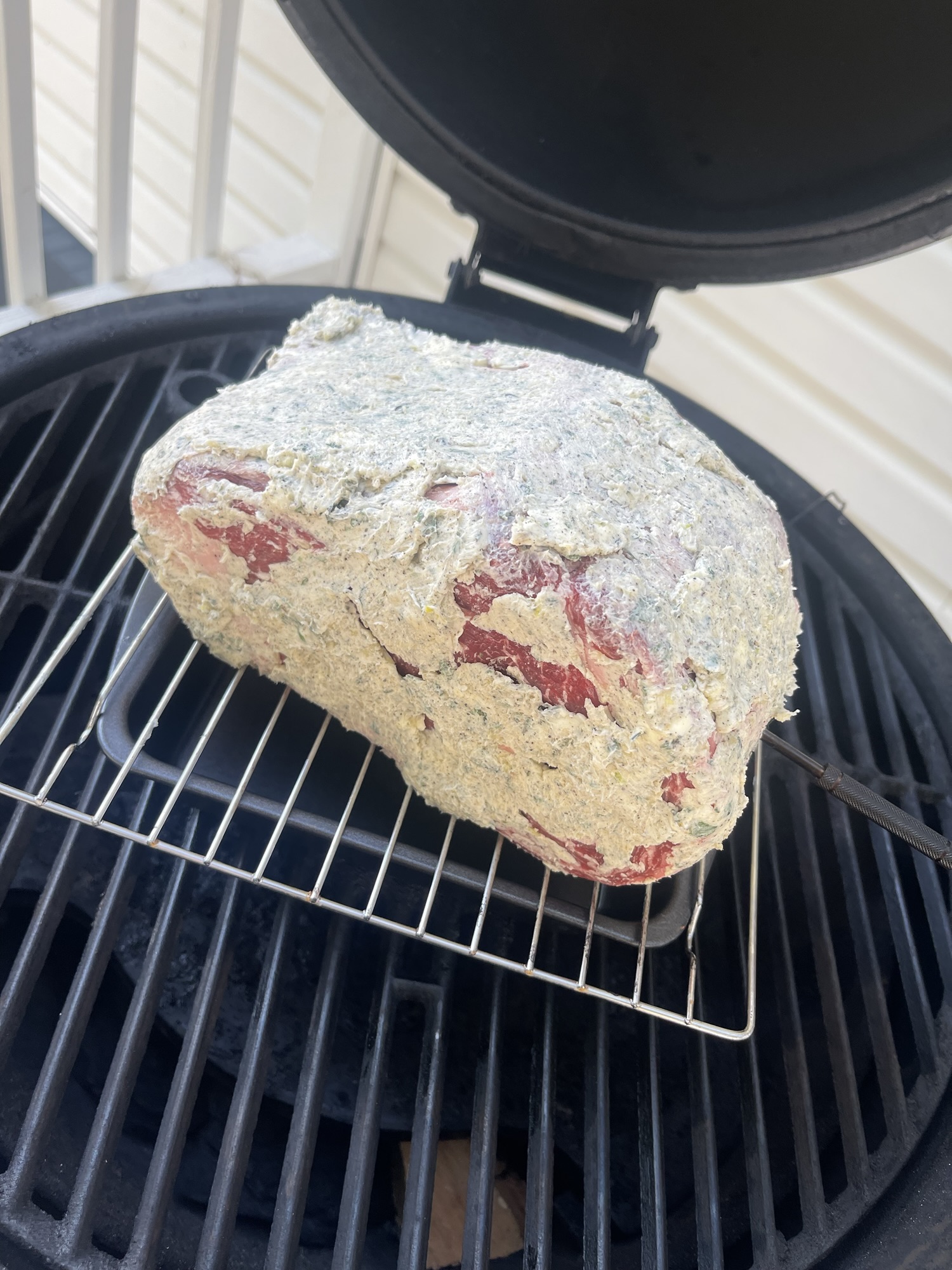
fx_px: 917
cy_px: 635
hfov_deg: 54.9
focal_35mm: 25
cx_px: 476
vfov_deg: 69.4
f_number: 1.6
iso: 32
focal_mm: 5.1
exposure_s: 1/219
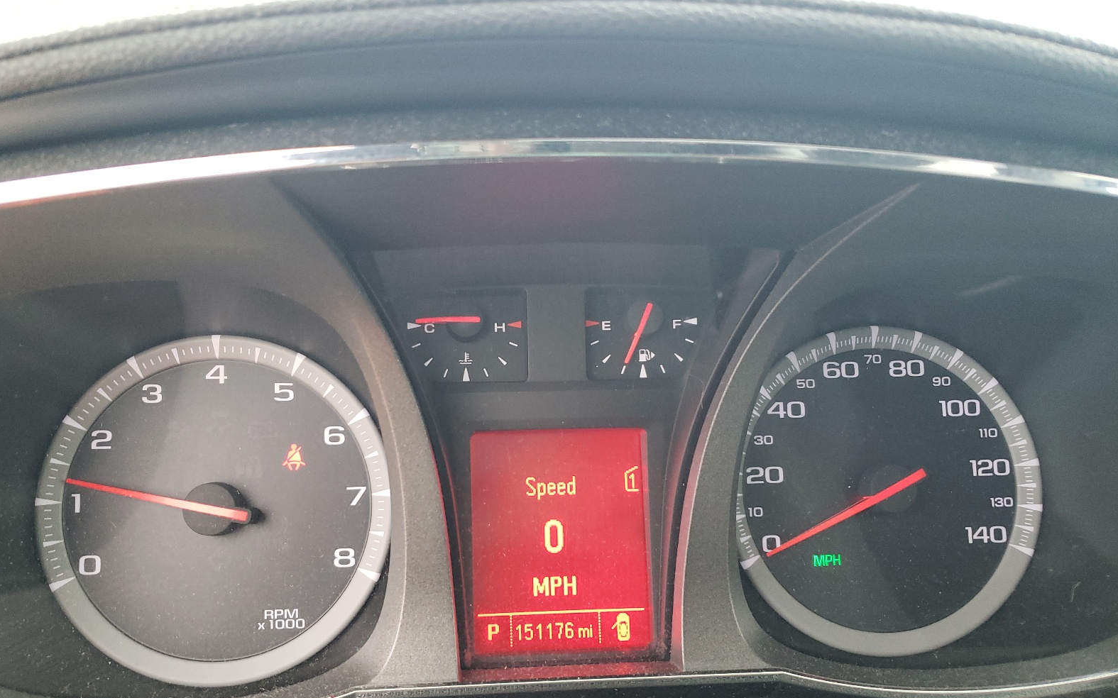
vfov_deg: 44.3
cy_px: 414
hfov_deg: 66.5
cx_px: 554
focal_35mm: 28
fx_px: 853
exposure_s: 1/60.2
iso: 136
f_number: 1.5
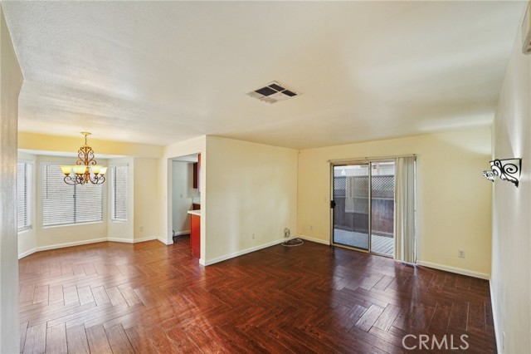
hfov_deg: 104.3
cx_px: 266
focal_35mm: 14
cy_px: 177
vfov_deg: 81.1
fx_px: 206
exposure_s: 1/40
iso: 400
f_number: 8
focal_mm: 14
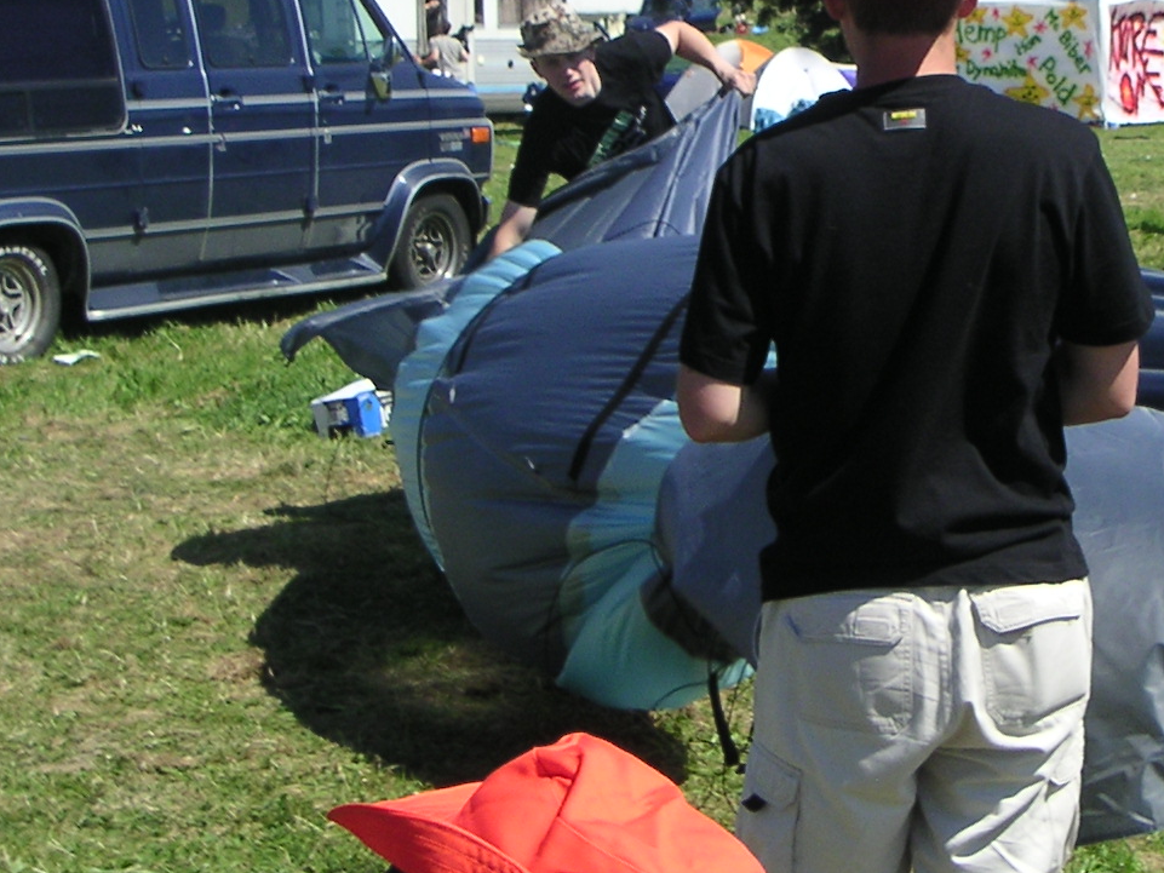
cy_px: 130
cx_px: 884
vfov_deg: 18.0
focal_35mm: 81
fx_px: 2724
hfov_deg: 23.8
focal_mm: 6
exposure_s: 1/180
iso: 50
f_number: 6.7
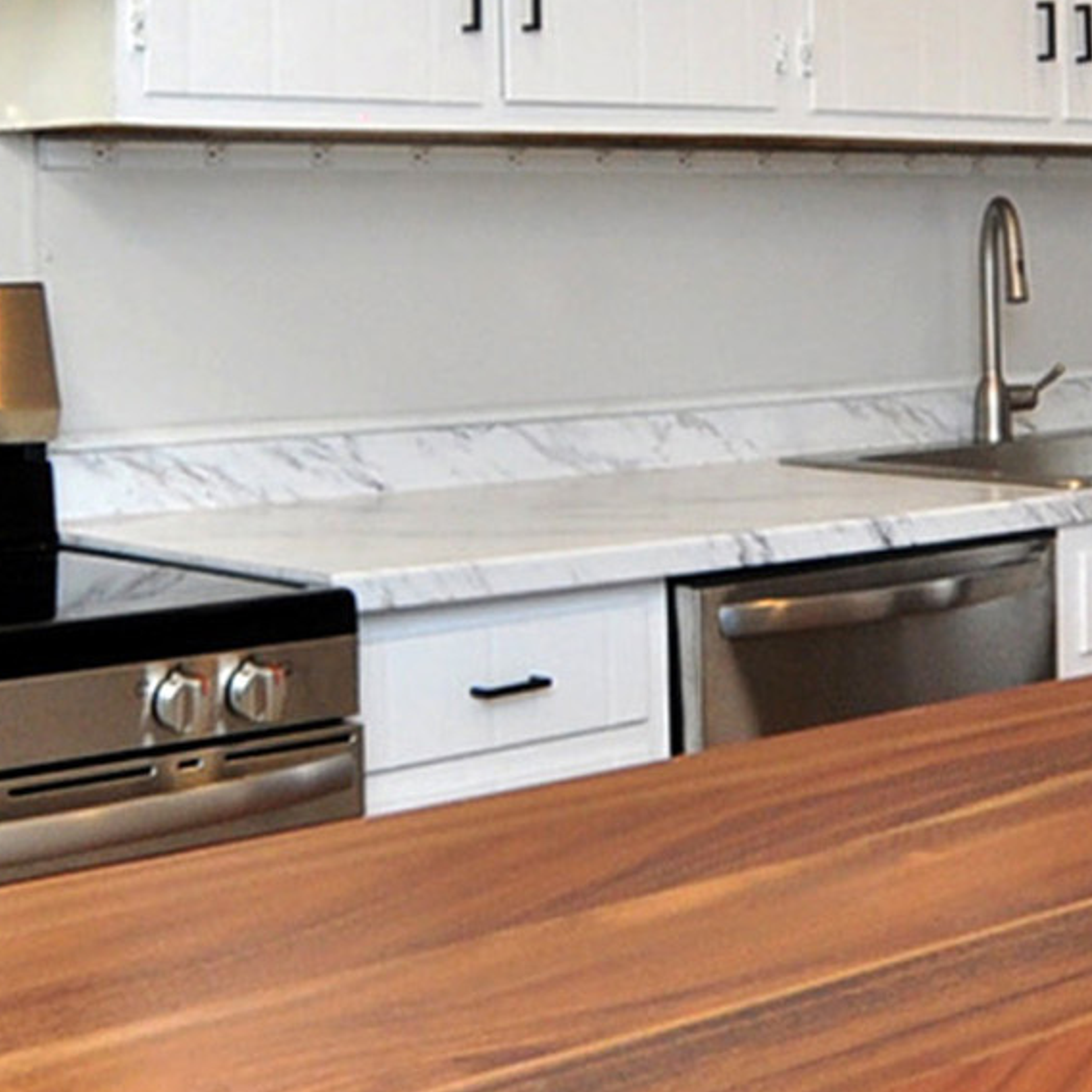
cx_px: 759
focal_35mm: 65
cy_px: 136
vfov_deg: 25.8
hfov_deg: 26.3
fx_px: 2320
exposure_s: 1/80
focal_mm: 10
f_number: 5
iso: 400
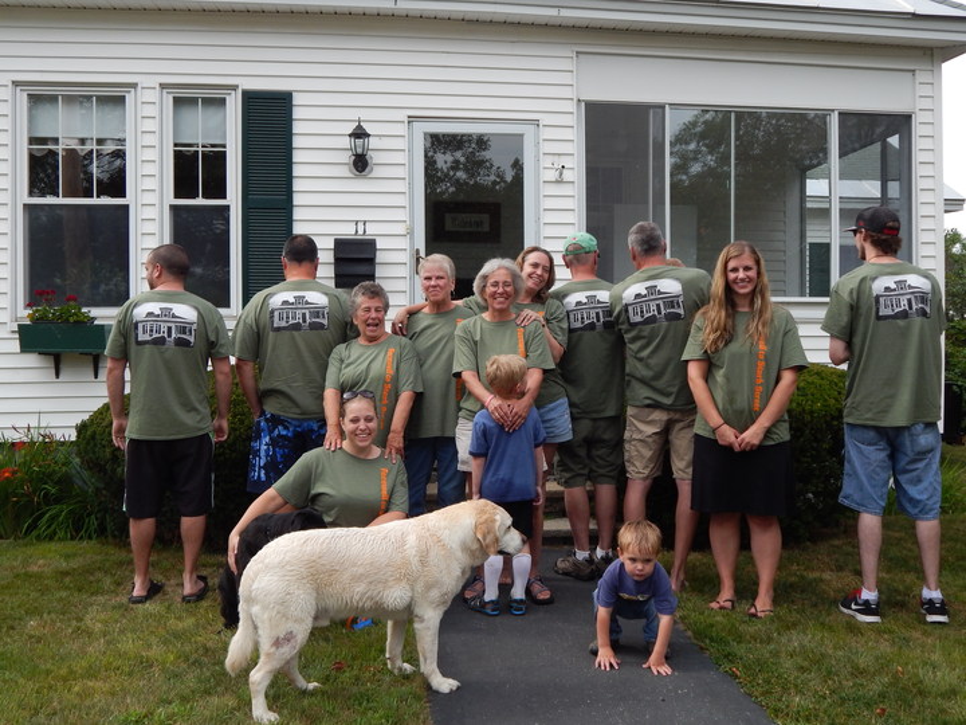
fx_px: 977
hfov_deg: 52.6
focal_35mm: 35
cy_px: 362
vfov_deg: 40.7
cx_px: 483
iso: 125
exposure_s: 1/640
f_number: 3.3
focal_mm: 6.1
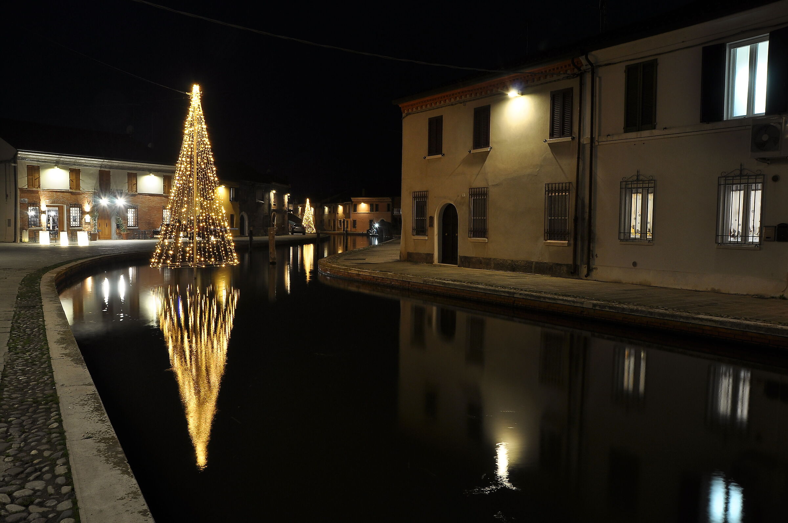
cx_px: 394
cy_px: 262
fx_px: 590
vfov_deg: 47.8
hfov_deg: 67.4
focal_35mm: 27
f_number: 11
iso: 200
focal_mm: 18
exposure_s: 2.5
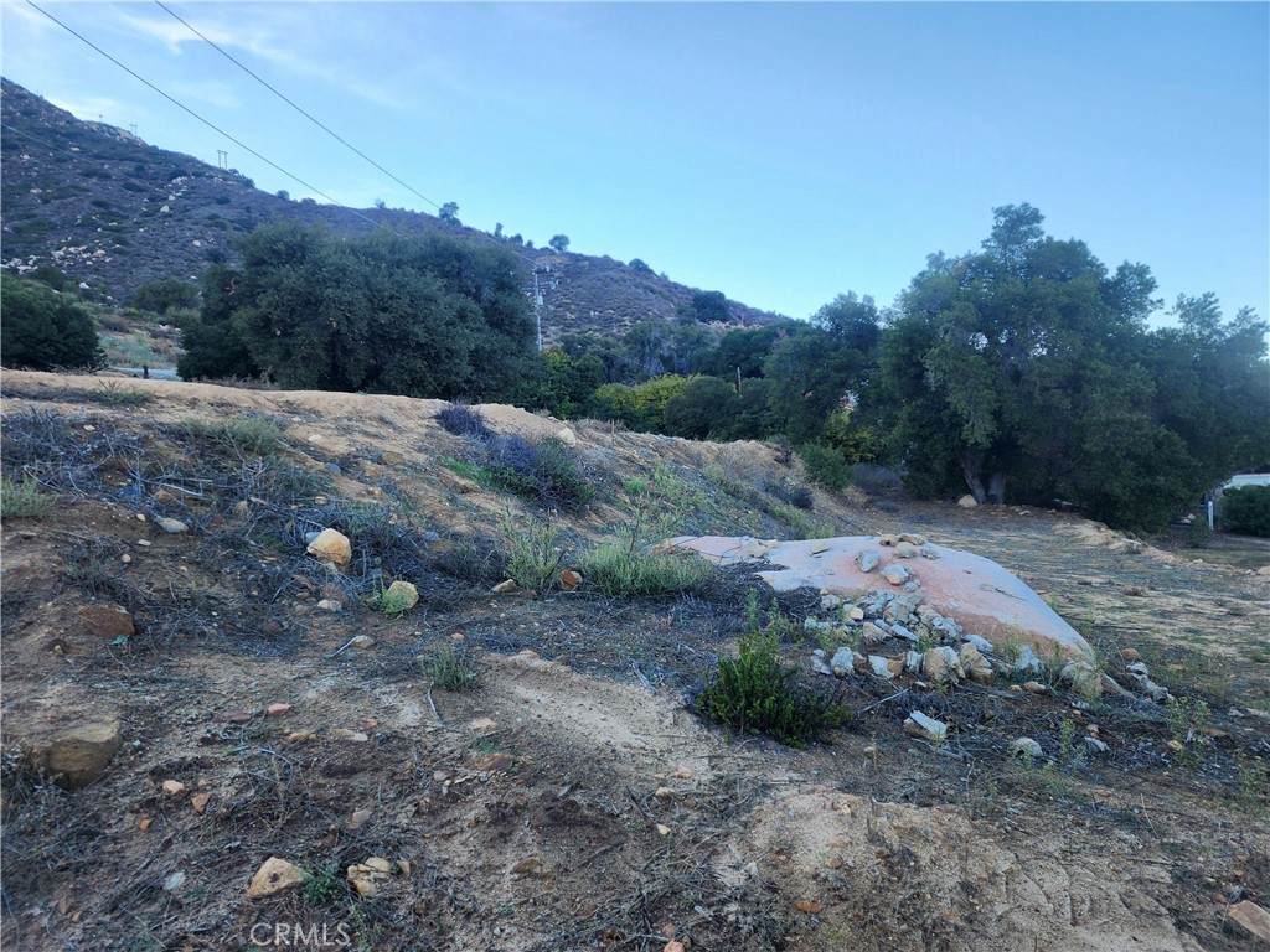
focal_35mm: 23
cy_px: 476
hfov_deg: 73.9
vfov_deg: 58.9
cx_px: 635
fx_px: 844
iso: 12
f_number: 1.8
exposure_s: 1/224
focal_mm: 6.4
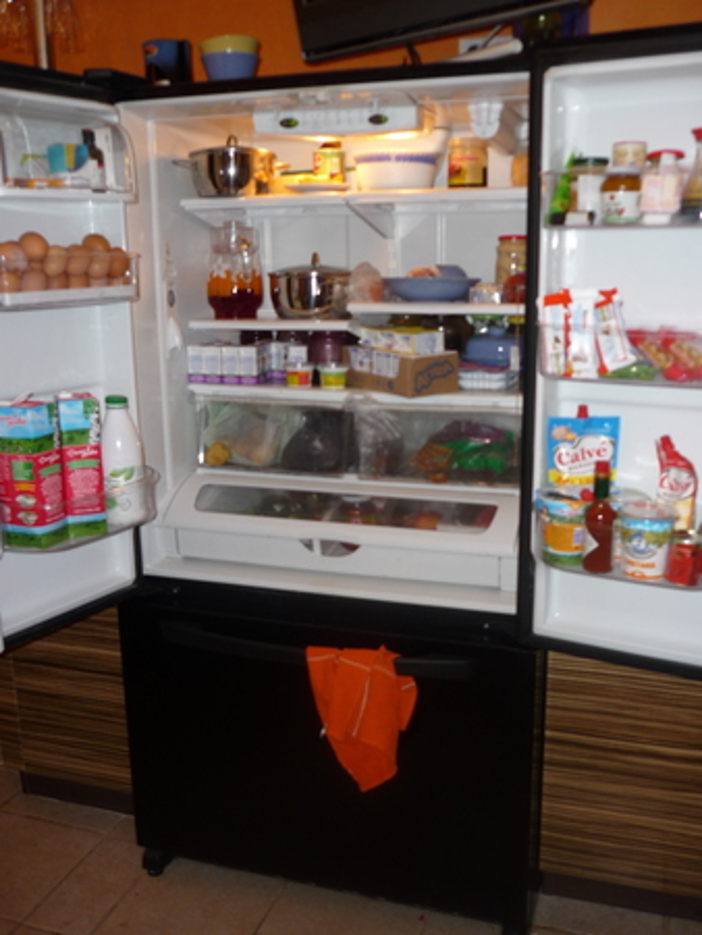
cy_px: 468
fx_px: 891
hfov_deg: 43.0
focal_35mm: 33
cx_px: 351
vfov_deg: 55.3
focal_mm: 5.5
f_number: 2.8
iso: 100
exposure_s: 1/30
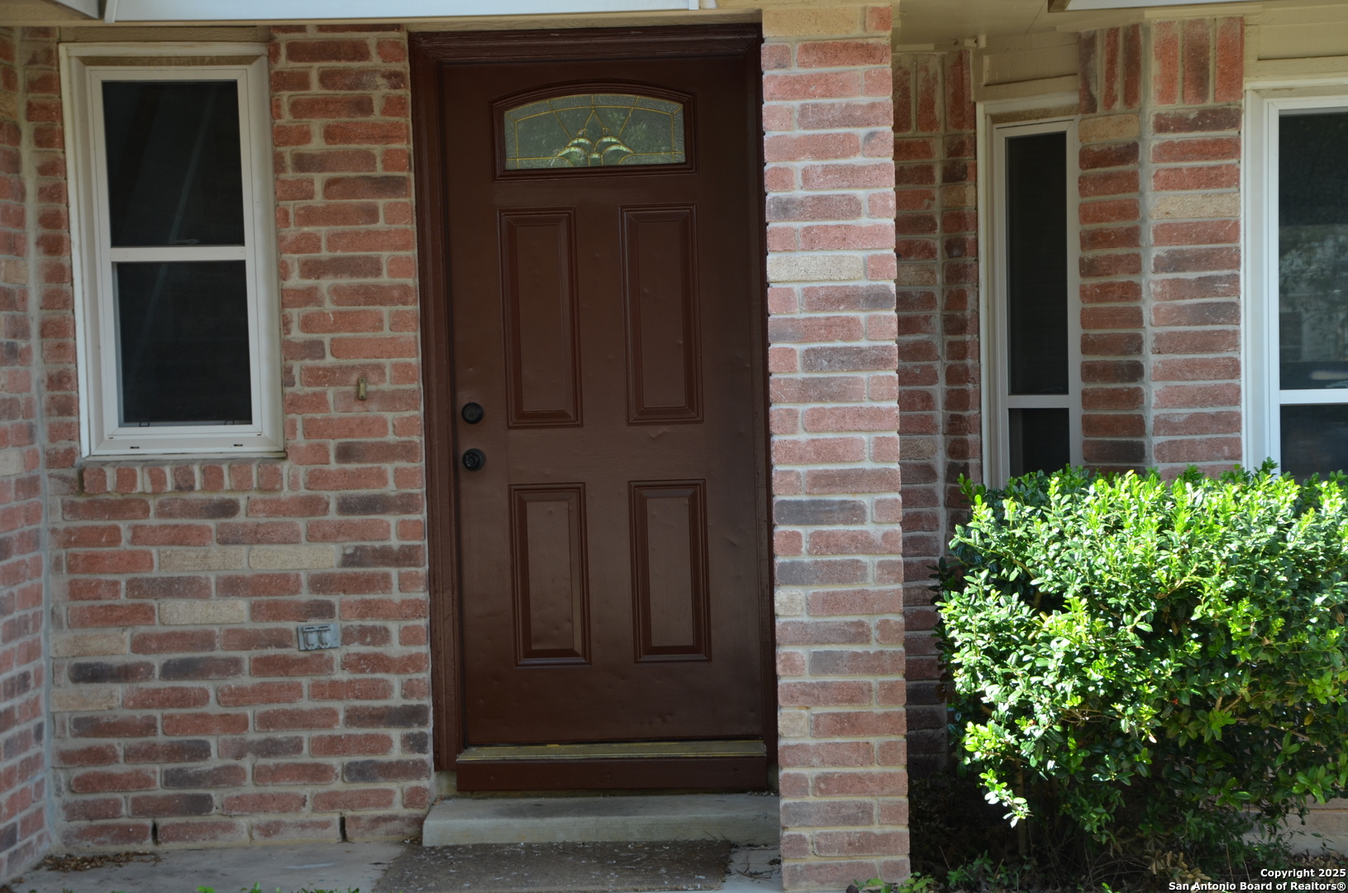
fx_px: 2690
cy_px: 446
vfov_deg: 18.8
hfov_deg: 28.1
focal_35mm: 72
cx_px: 674
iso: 250
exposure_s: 1/125
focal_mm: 48
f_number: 5.6
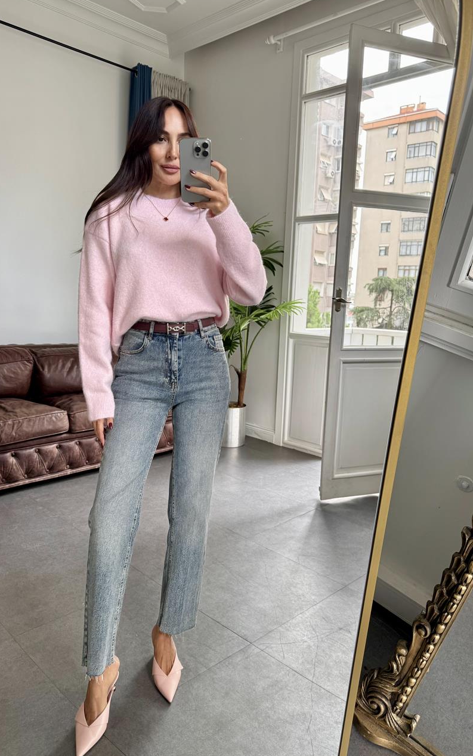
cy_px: 379
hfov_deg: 47.6
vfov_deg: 70.4
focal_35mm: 26
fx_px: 536
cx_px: 229
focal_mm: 6.76
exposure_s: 1/167
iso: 100
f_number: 1.78
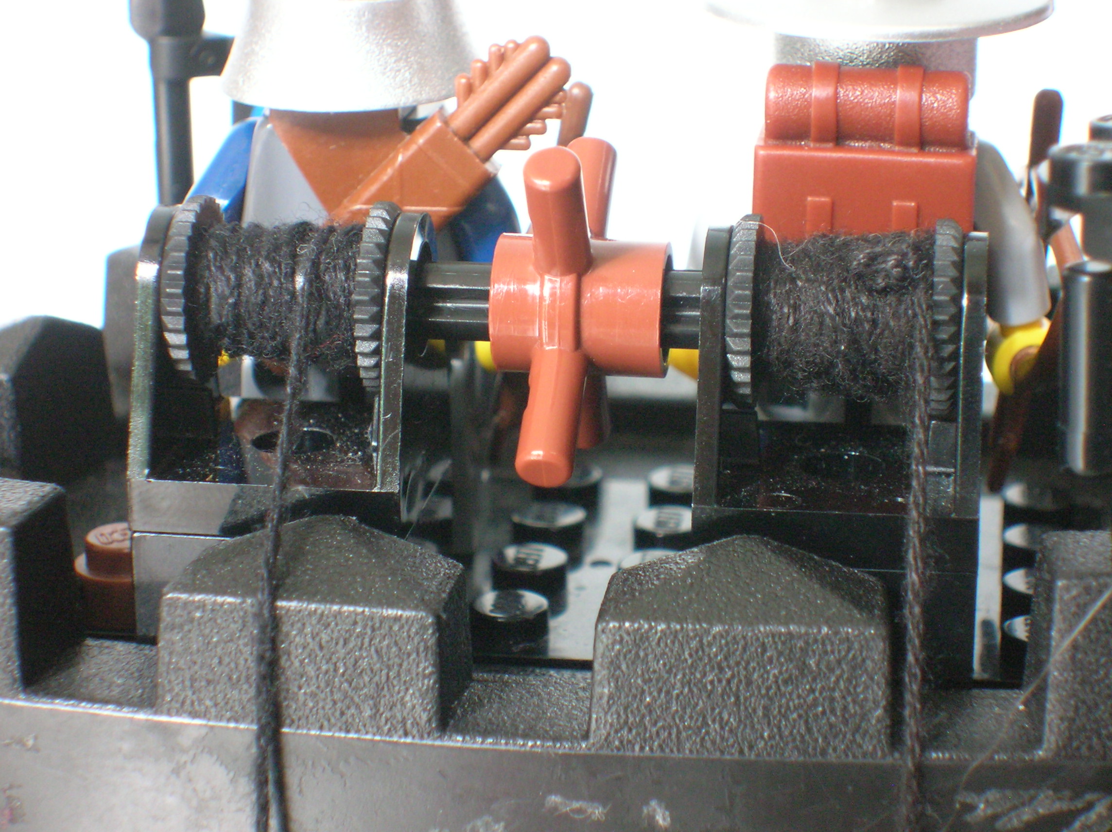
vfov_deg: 14.5
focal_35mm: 102
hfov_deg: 19.3
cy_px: 416
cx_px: 556
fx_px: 3274
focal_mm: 17.1
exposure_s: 1/1.8
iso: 200
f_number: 4.9
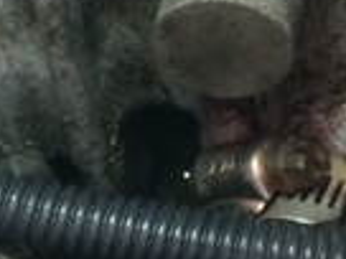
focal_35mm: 136
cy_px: -302
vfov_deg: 9.9
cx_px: 593
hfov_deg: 13.3
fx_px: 1359
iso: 50
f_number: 2.2
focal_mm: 4.15
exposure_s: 1/30
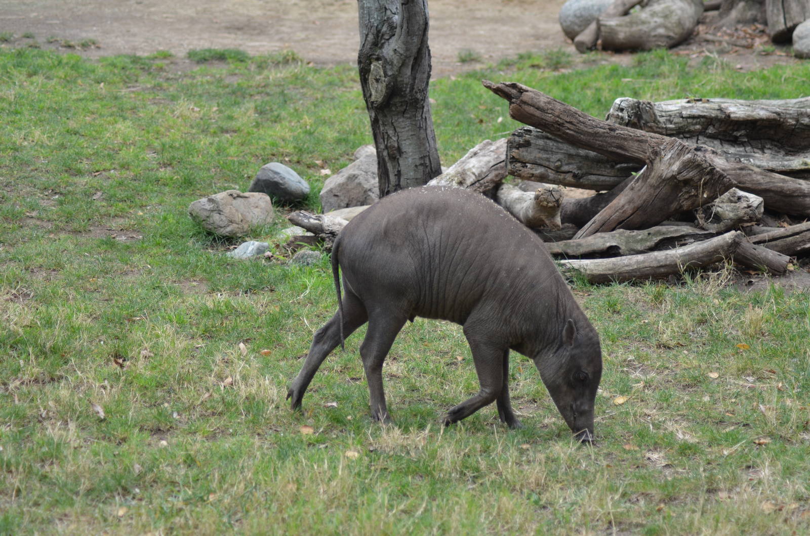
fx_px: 3099
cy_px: 268
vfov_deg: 9.9
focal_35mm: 138
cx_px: 405
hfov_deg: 14.9
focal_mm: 92
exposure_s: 1/320
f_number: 4.5
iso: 400
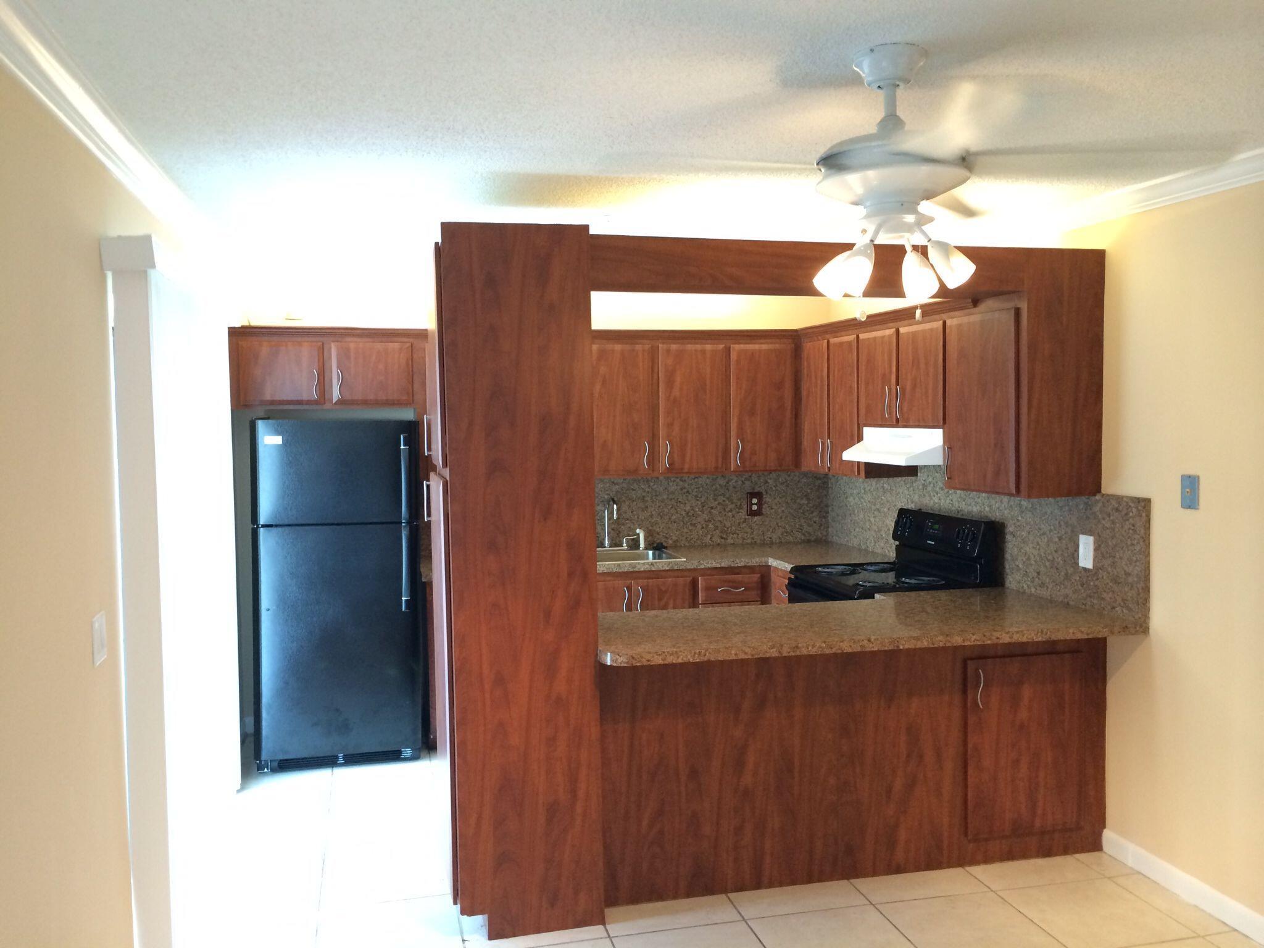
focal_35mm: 30
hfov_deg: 60.0
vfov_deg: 46.8
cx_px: 632
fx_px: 1095
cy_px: 474
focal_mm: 4.12
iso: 160
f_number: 2.2
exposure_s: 1/30
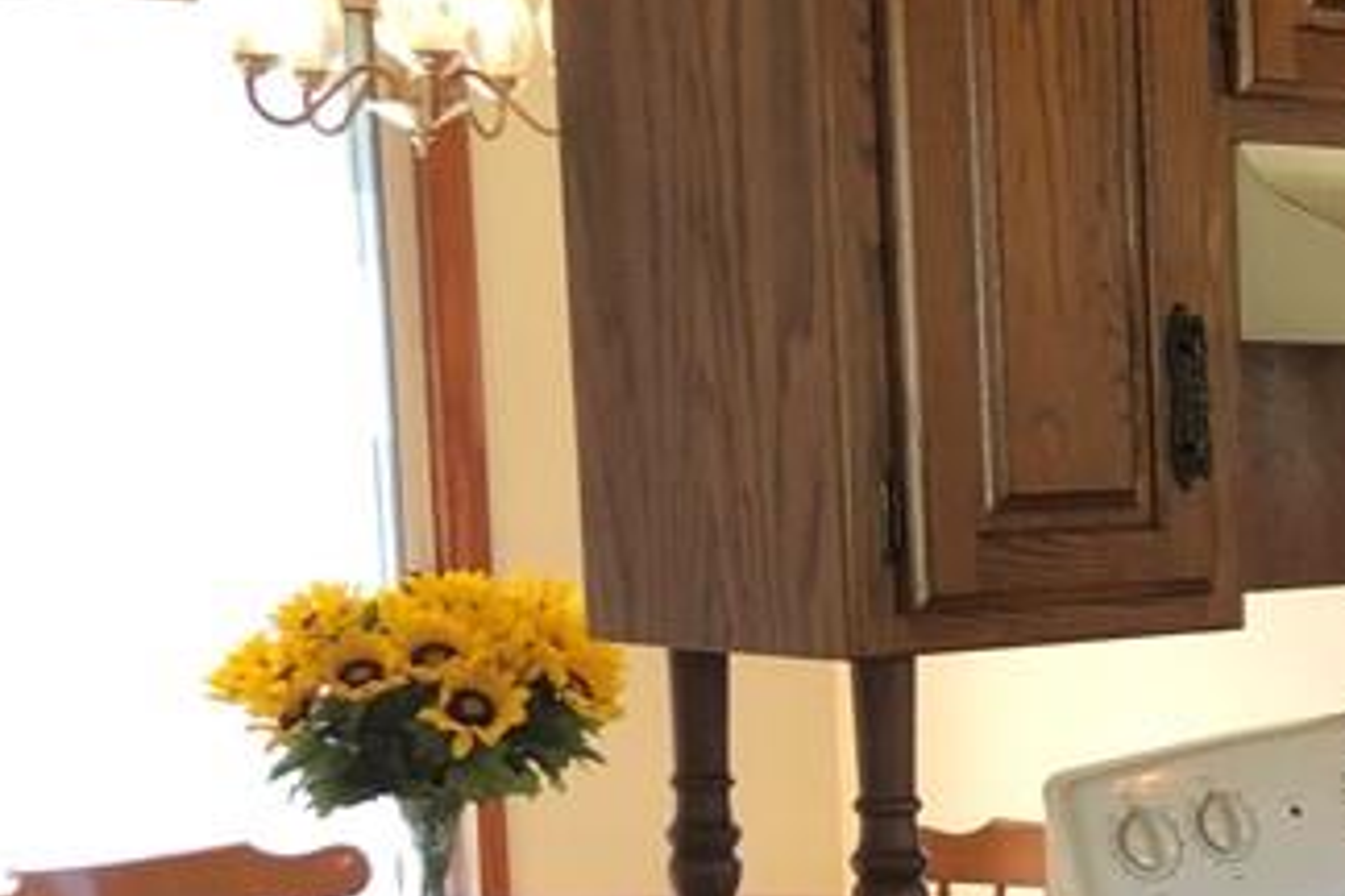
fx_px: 3437
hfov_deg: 19.6
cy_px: 846
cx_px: 1939
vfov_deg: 14.7
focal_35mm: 92
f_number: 1.8
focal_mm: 3.99
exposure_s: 1/30
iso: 32
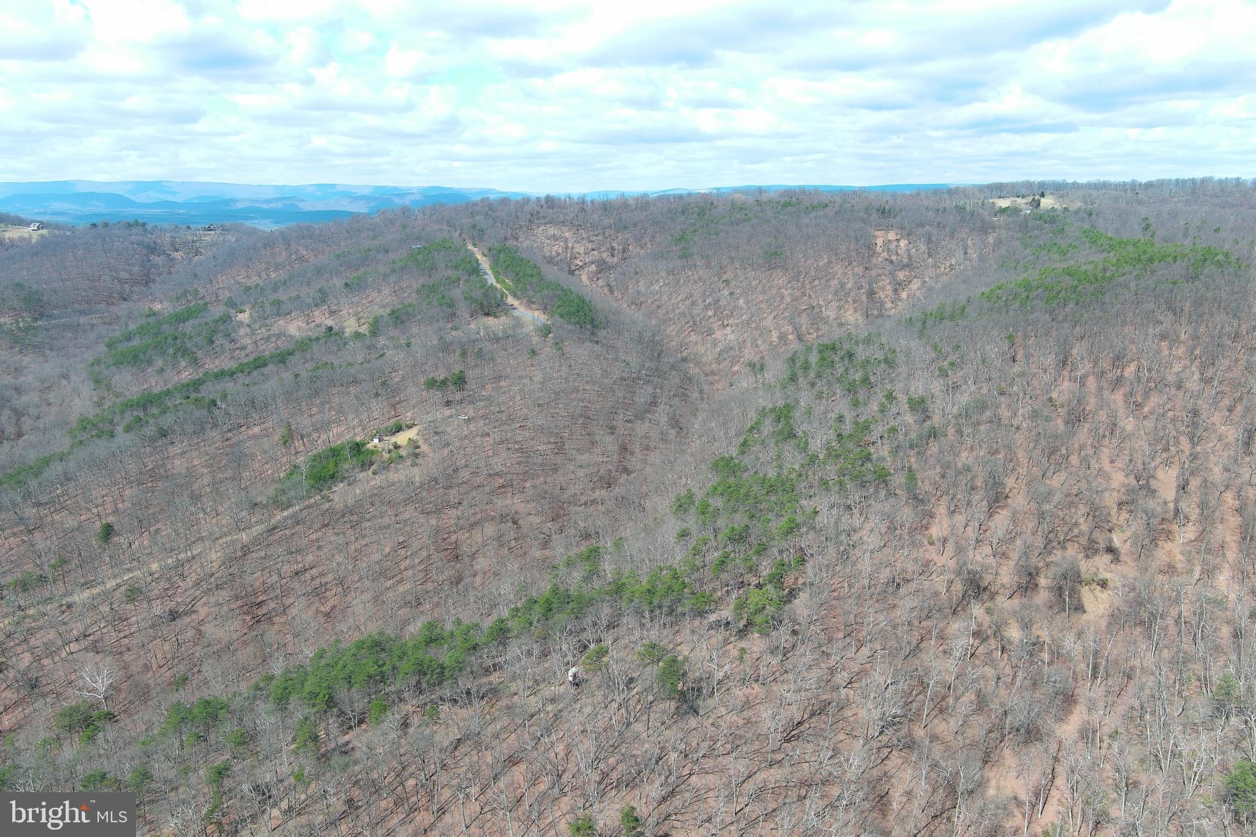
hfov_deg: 63.7
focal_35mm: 29
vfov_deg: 45.0
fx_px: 1012
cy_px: 418
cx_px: 628
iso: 100
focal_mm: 10.57
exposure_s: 1/673
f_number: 2.8
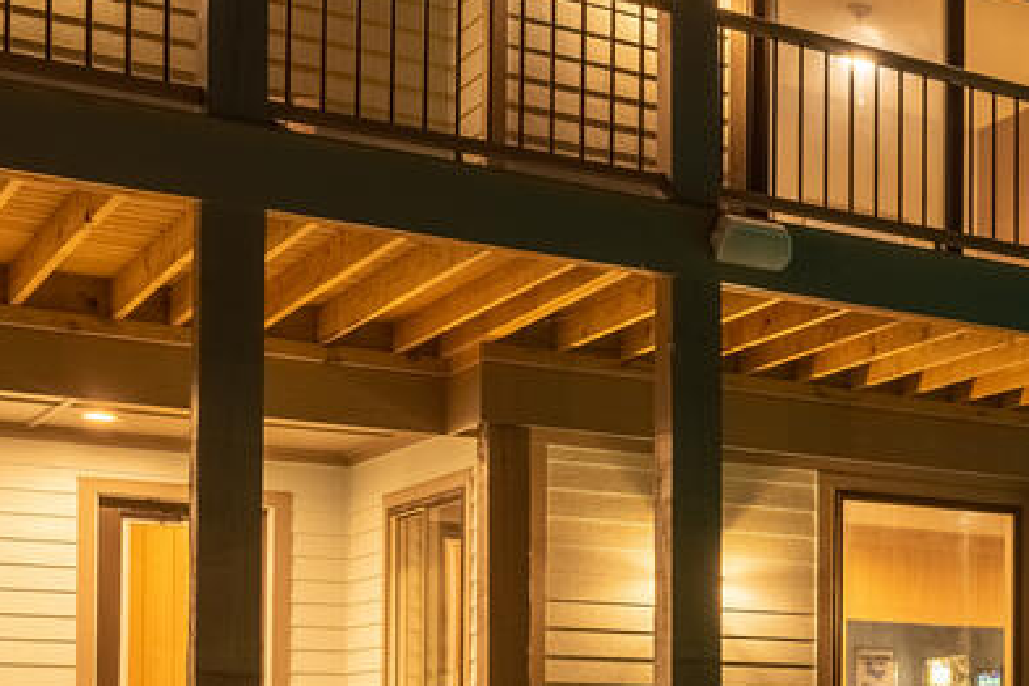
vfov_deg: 19.2
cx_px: 1778
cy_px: 584
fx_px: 2001
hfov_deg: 21.1
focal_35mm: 70
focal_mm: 17
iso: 500
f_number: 8
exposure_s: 1/30
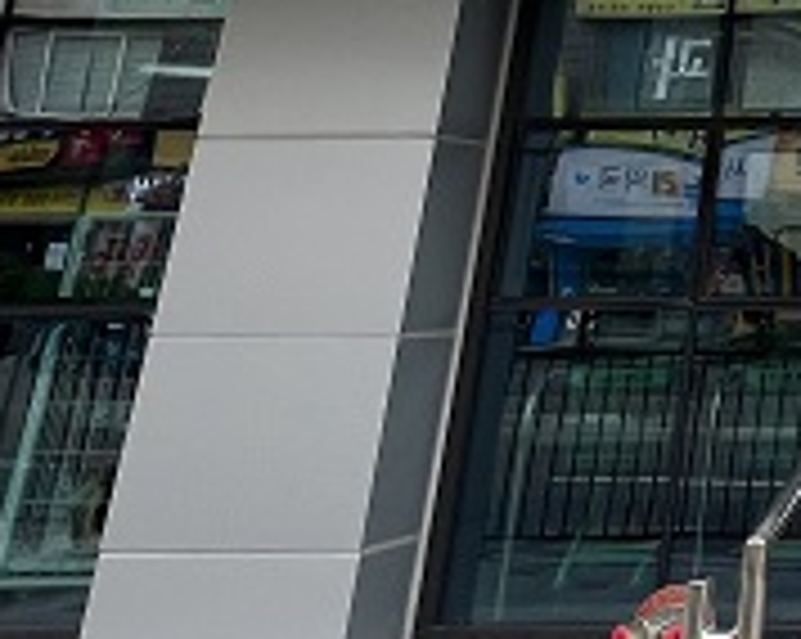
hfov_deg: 23.3
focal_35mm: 57
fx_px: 1350
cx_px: 1323
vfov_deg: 23.5
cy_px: -194
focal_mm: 1.57
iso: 32
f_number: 1.8
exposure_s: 1/146
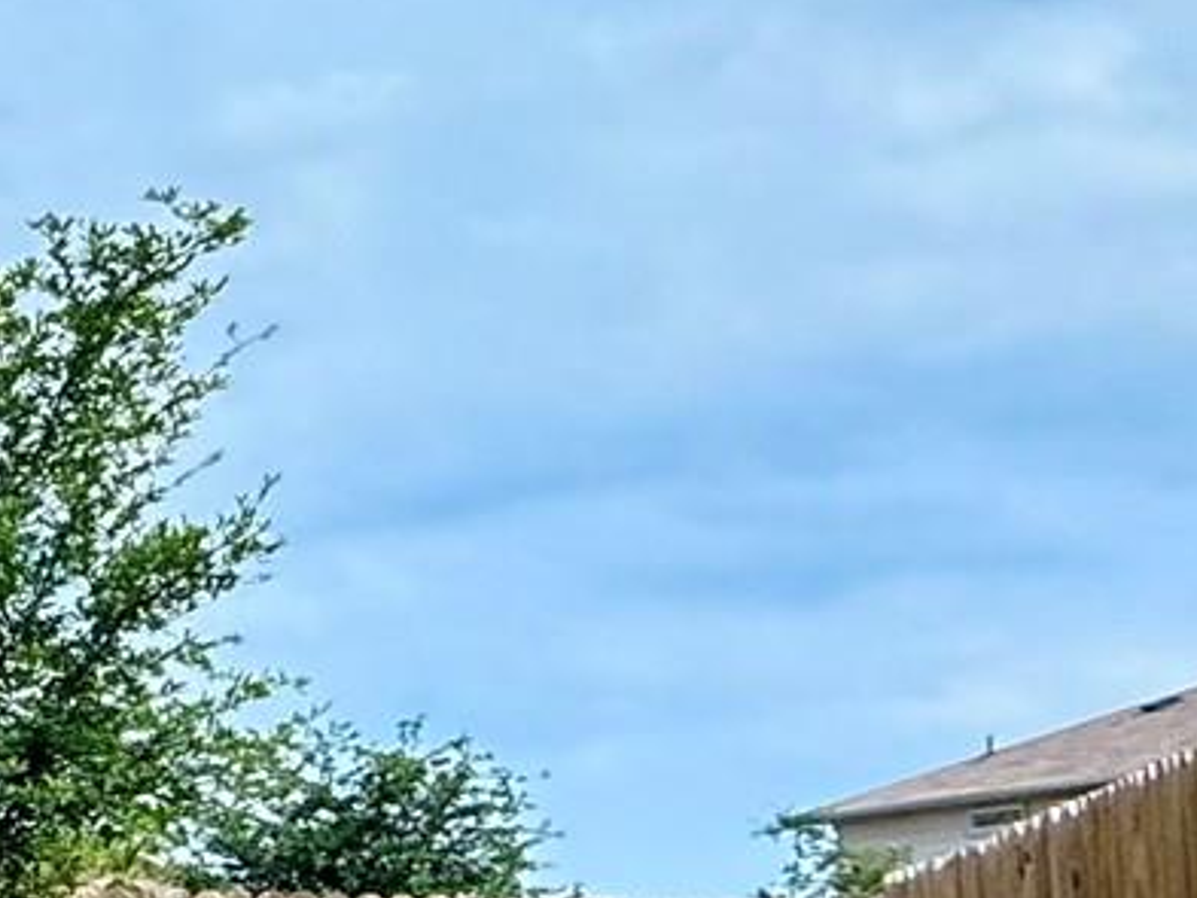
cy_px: 1050
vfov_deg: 19.1
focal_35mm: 73
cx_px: -1812
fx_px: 2525
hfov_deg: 14.3
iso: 64
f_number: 2.2
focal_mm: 2.22
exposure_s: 1/1613
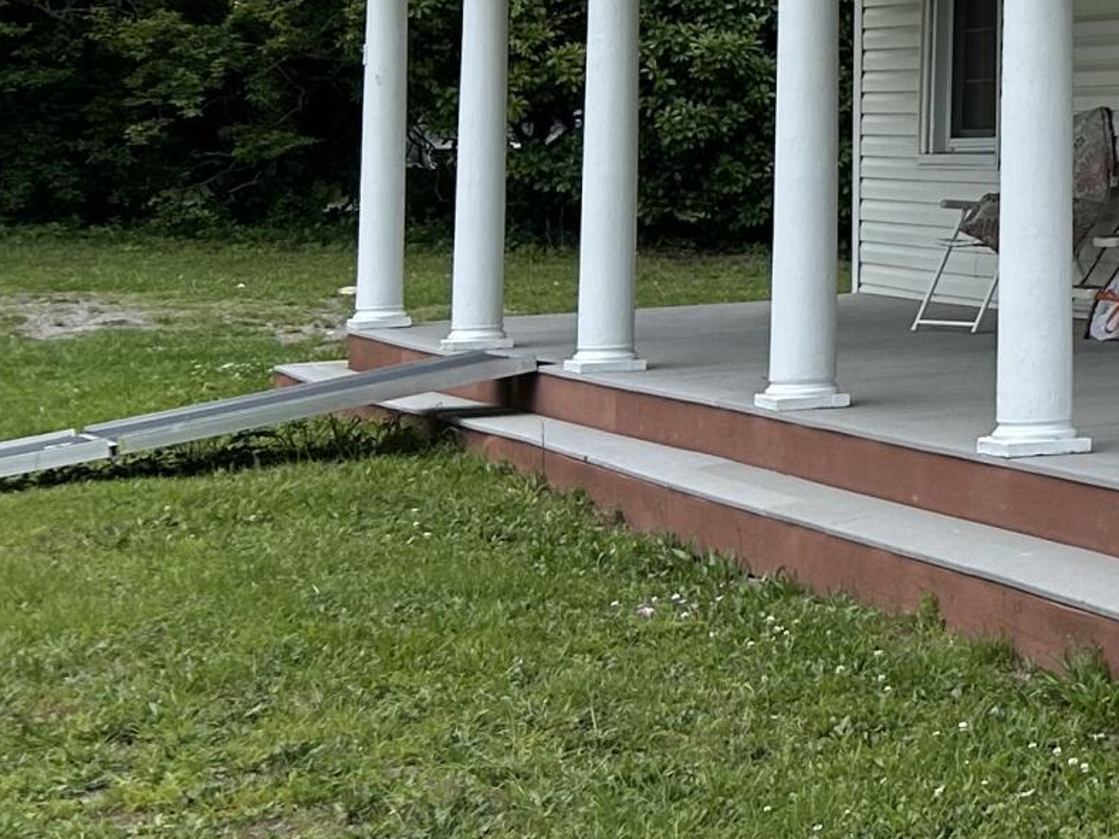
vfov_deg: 14.4
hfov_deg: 16.3
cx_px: 2089
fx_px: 3200
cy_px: -210
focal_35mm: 99
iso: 50
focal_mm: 5.7
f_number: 1.5
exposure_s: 1/2994
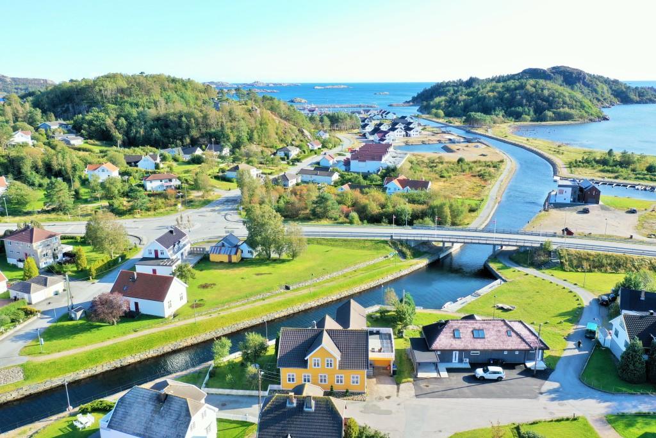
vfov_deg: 46.4
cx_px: 328
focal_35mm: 28
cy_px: 219
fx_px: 510
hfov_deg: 65.5
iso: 100
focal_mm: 10.26
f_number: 5
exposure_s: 1/240
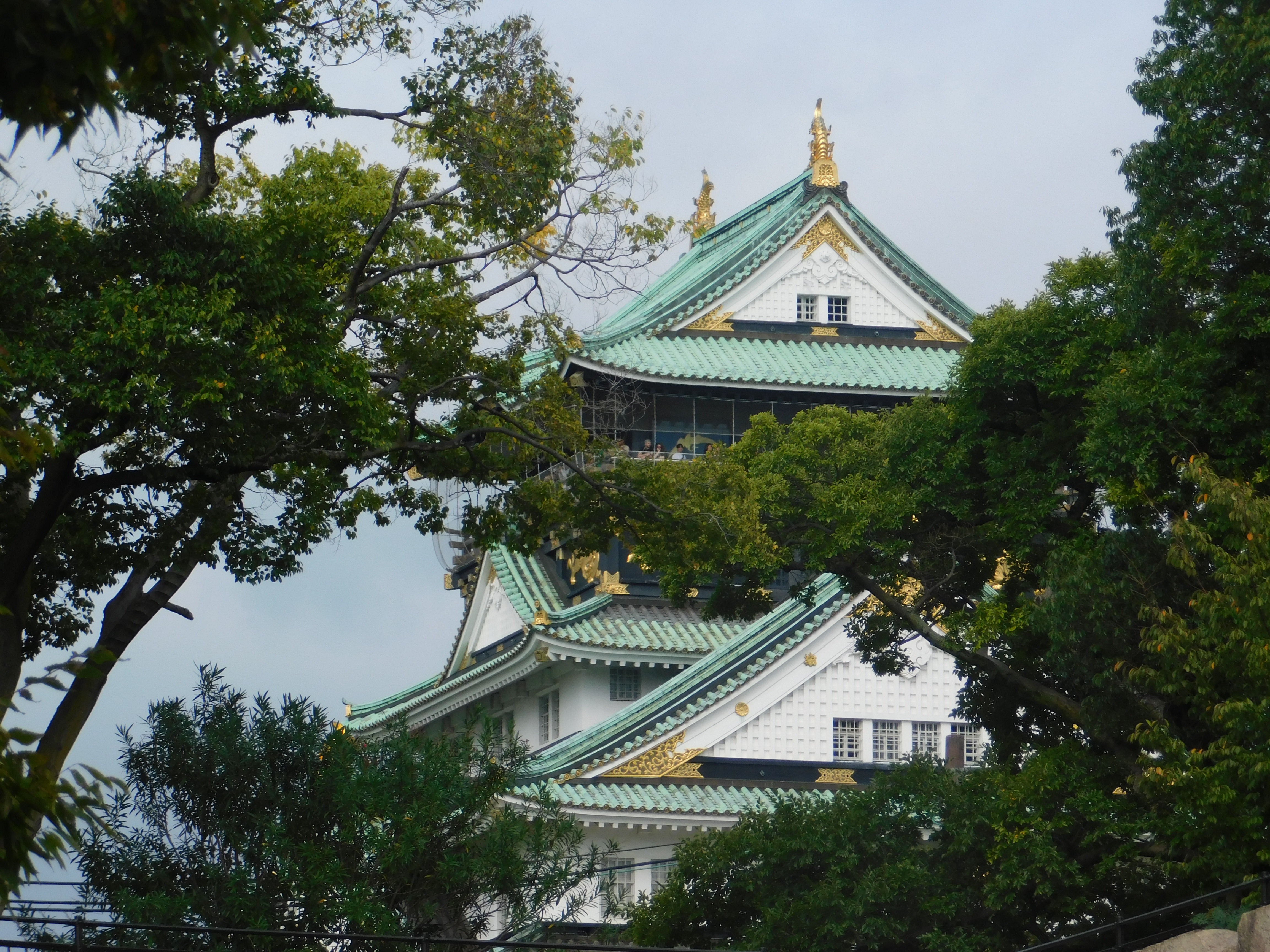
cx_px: 635
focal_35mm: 266
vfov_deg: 5.6
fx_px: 9759
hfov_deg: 7.4
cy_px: 476
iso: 125
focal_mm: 47.2
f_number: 5.7
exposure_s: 1/400
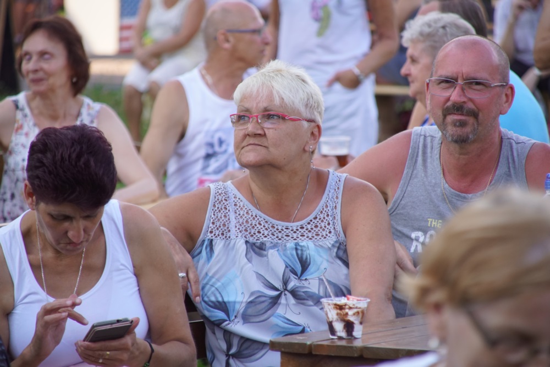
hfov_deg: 6.9
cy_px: 184
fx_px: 4584
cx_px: 275
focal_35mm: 300
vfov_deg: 4.6
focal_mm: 200
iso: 640
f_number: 6.3
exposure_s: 1/320
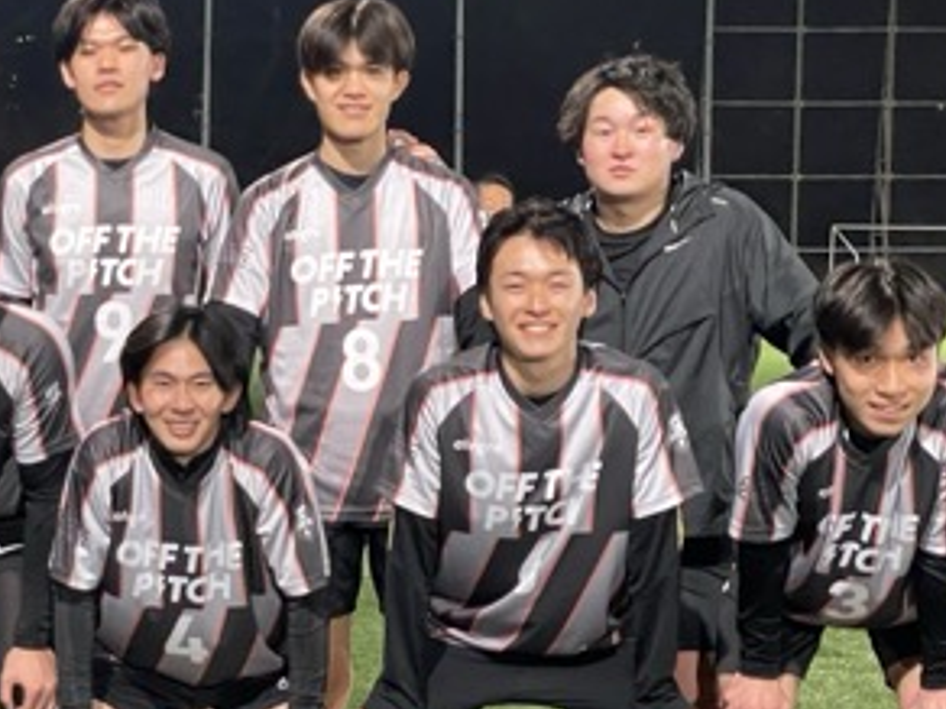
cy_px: 524
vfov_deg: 13.0
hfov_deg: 17.0
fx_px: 3115
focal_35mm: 114
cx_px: 55
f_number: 2
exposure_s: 1/50
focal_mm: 6
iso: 640
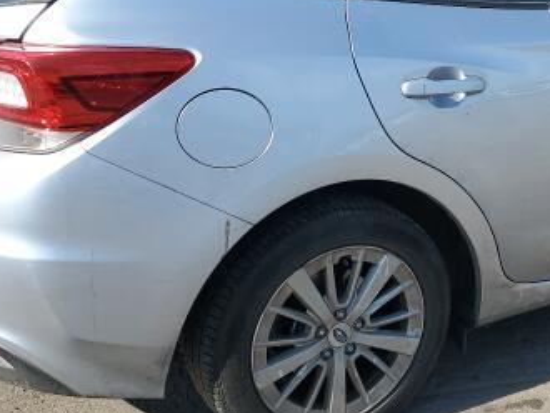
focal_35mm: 63
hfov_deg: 29.9
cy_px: 148
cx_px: 453
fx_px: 1002
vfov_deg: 23.2
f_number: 1.5
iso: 50
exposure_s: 1/2000
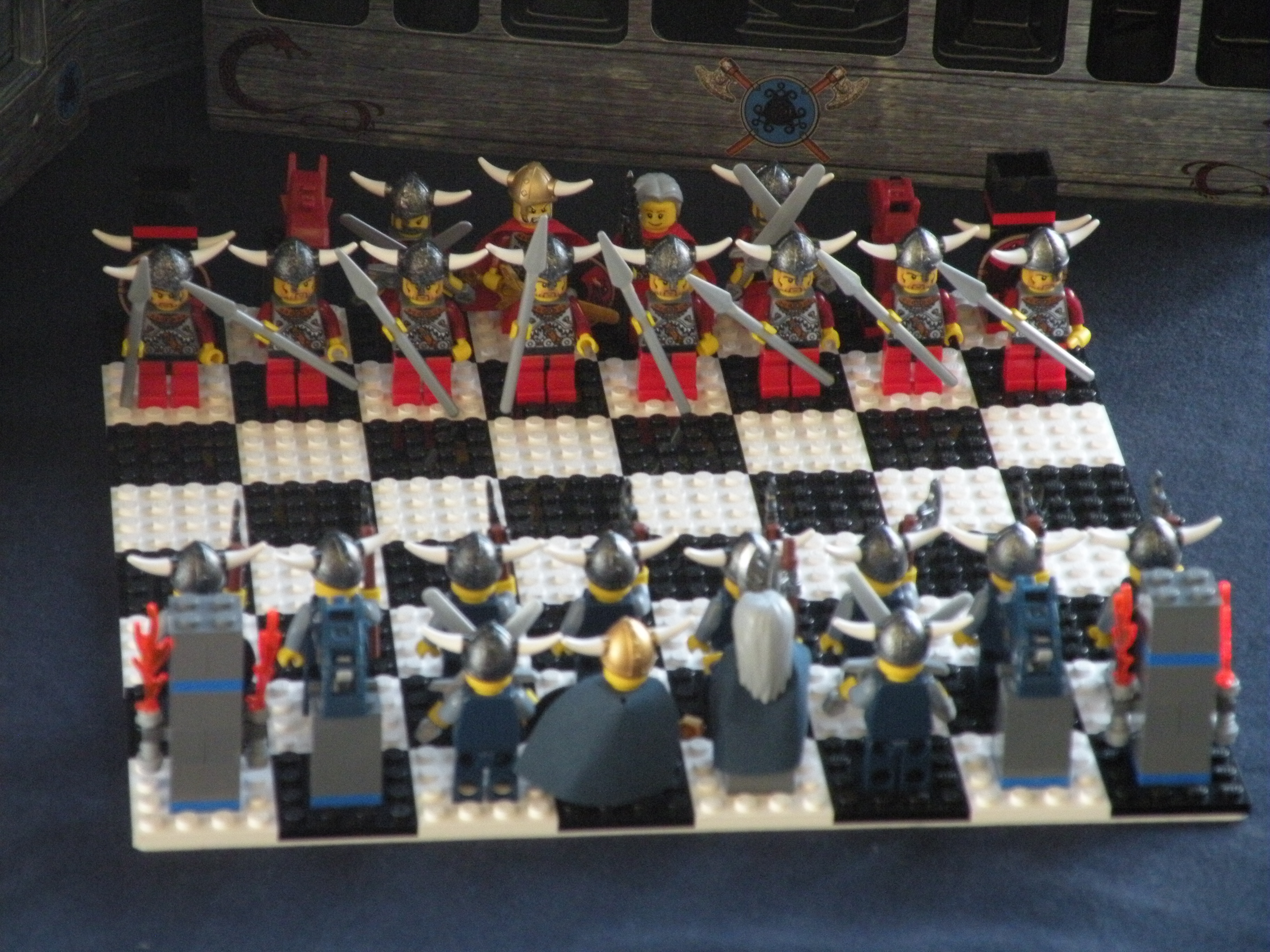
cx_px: 635
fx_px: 6237
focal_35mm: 170
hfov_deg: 11.6
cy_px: 476
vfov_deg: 8.7
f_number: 4.5
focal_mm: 30.1
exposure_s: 1/30.3
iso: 400
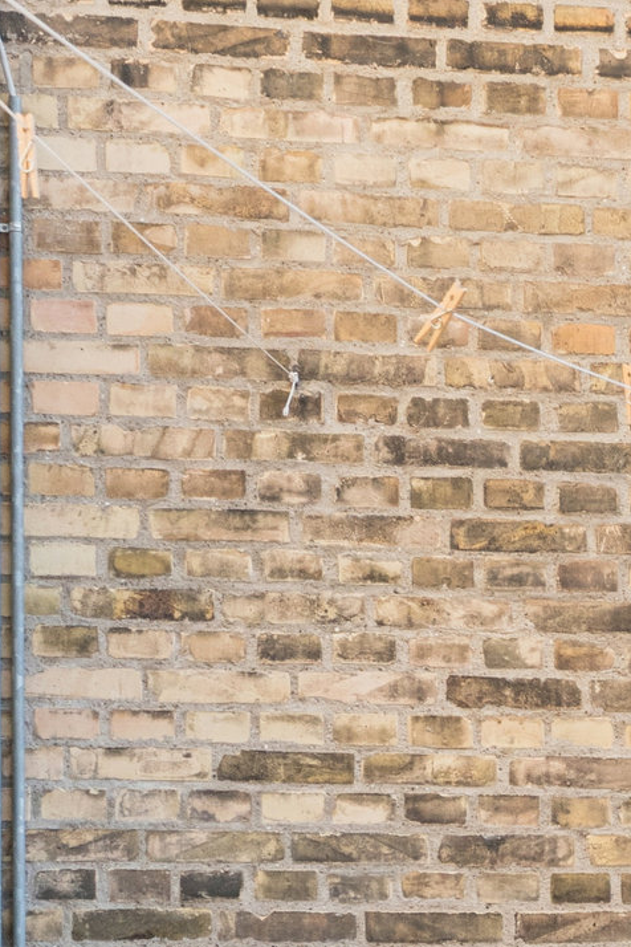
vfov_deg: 15.9
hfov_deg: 10.1
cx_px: 1237
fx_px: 3312
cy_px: 950
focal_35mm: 126
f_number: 10
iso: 800
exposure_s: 1/125
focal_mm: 30
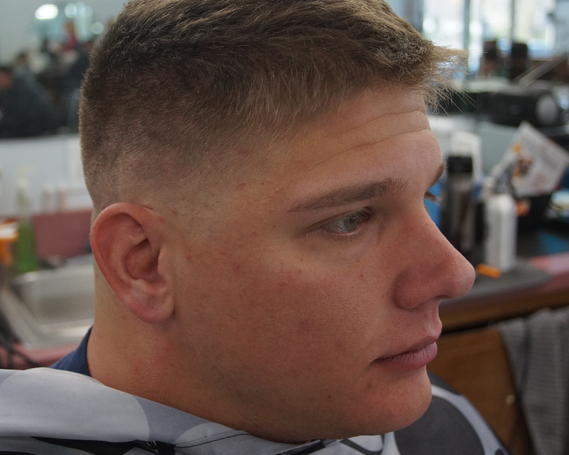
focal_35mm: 53
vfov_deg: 28.6
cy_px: 203
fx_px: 892
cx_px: 240
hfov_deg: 35.3
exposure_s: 1/160
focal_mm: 28
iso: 800
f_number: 4.5
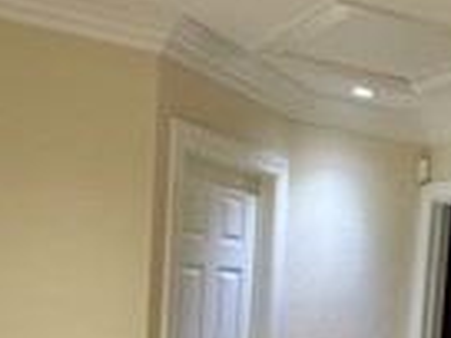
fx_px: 860
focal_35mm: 66
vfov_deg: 20.9
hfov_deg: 26.9
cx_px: 501
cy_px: 394
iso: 160
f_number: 2.2
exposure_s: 1/60
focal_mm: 2.22
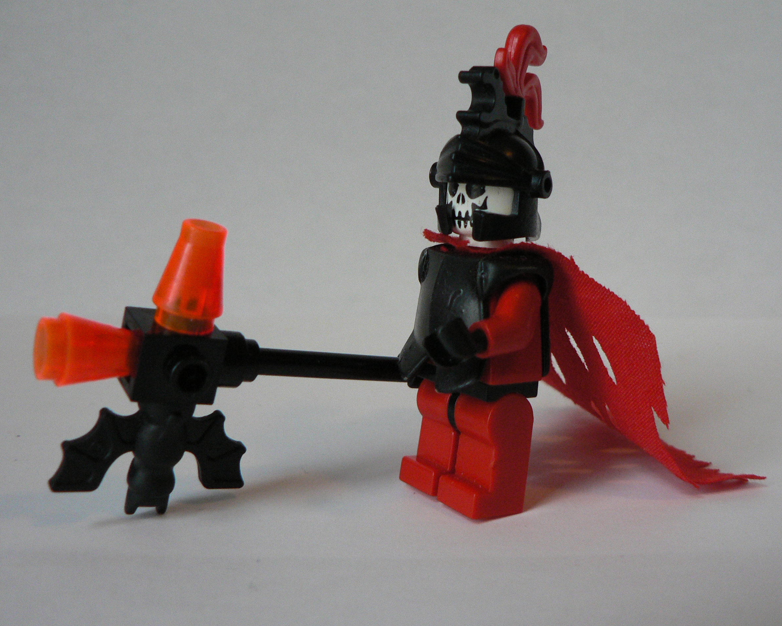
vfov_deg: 39.2
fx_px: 880
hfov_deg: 47.9
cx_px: 410
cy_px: 310
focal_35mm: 38
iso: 200
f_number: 2.8
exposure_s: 1/25
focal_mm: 6
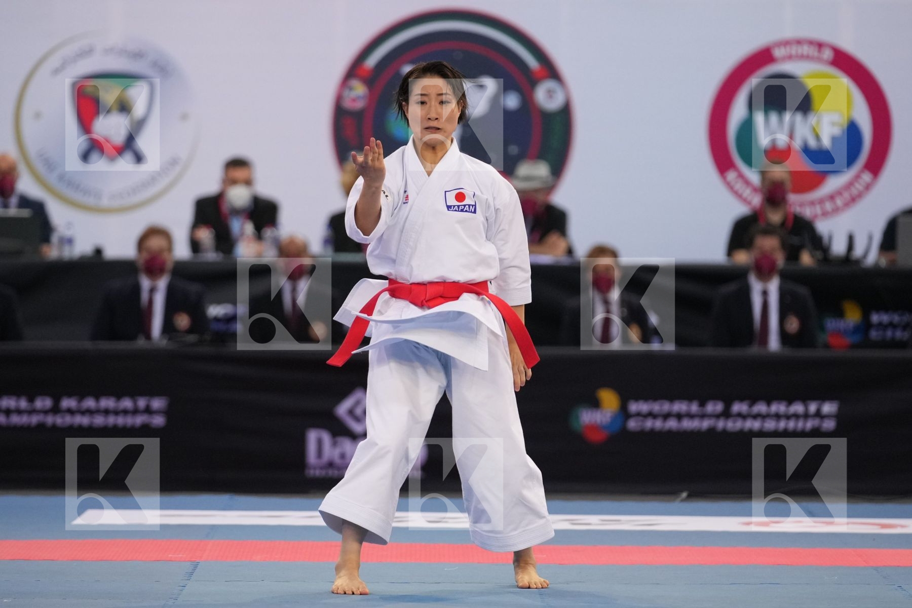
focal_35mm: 280
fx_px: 7093
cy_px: 304
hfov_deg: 7.4
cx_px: 456
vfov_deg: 4.9
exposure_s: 1/1000
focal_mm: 187
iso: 2500
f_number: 2.8
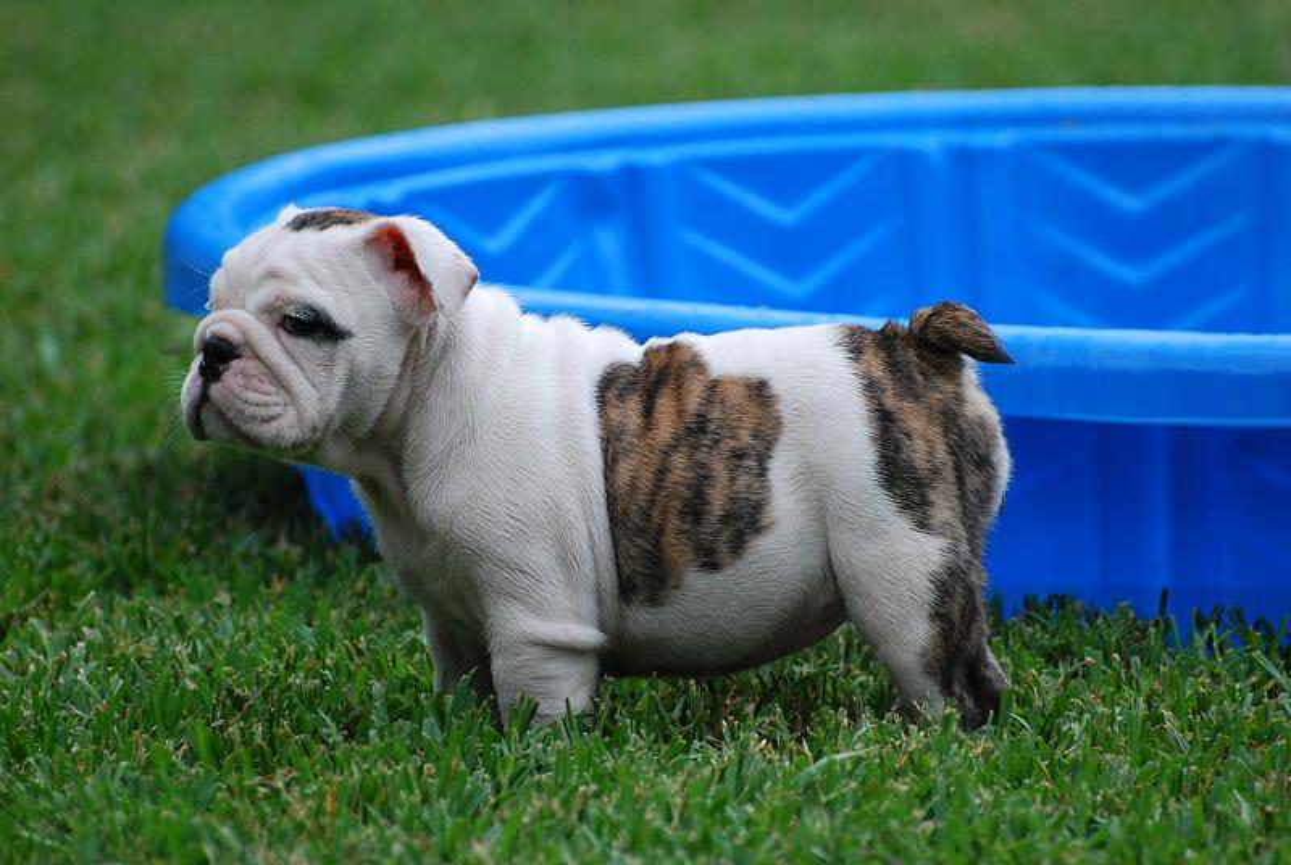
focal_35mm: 375
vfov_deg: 3.7
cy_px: 432
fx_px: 13468
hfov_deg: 5.5
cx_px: 646
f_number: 5.6
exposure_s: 1/500
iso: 640
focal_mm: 250
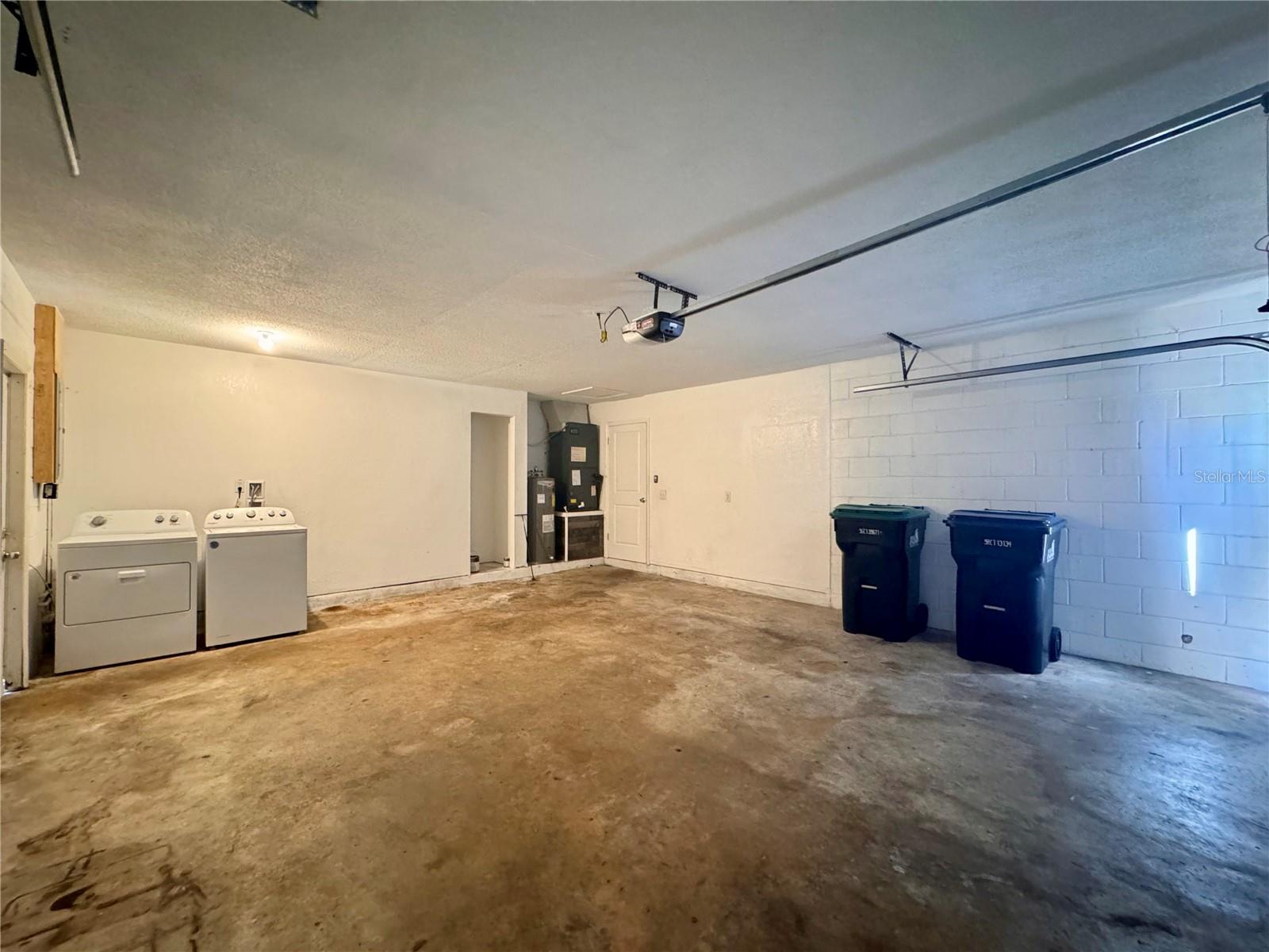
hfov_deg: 102.1
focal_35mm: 14
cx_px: 634
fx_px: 513
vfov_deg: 85.7
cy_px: 476
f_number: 2.2
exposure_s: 1/30
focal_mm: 2.22
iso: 1250
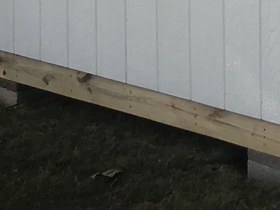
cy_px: -185
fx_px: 1254
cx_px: 643
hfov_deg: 11.0
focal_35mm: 155
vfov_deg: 9.1
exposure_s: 1/145
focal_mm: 3.99
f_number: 1.8
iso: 20
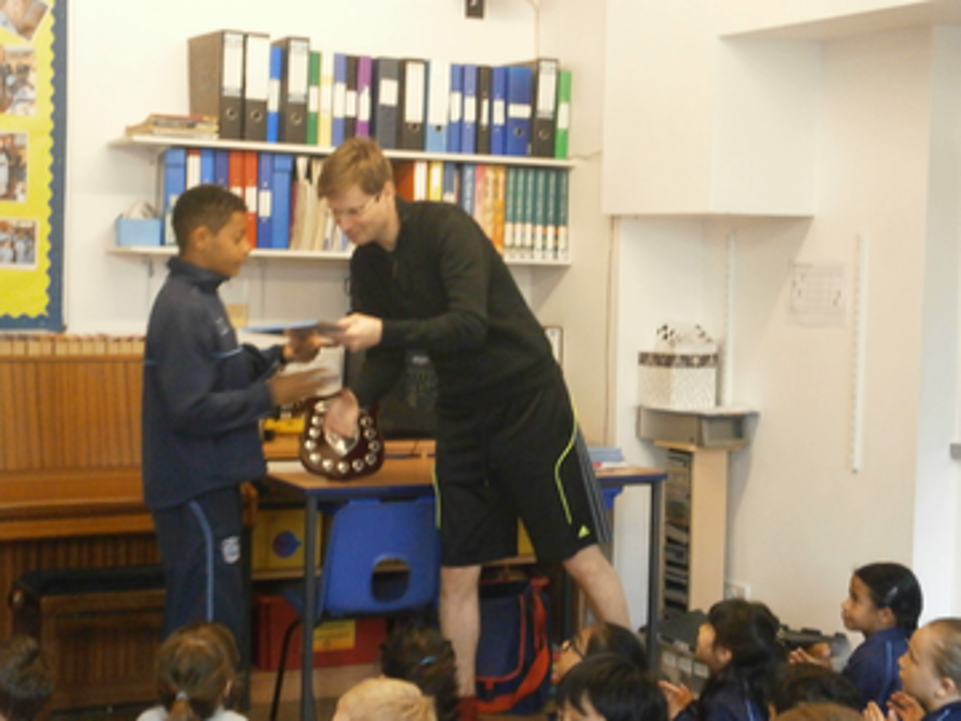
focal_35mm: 60
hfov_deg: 32.2
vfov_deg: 24.4
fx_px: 1666
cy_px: 360
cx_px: 480
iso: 800
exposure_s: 1/30
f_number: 3.9
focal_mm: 10.7
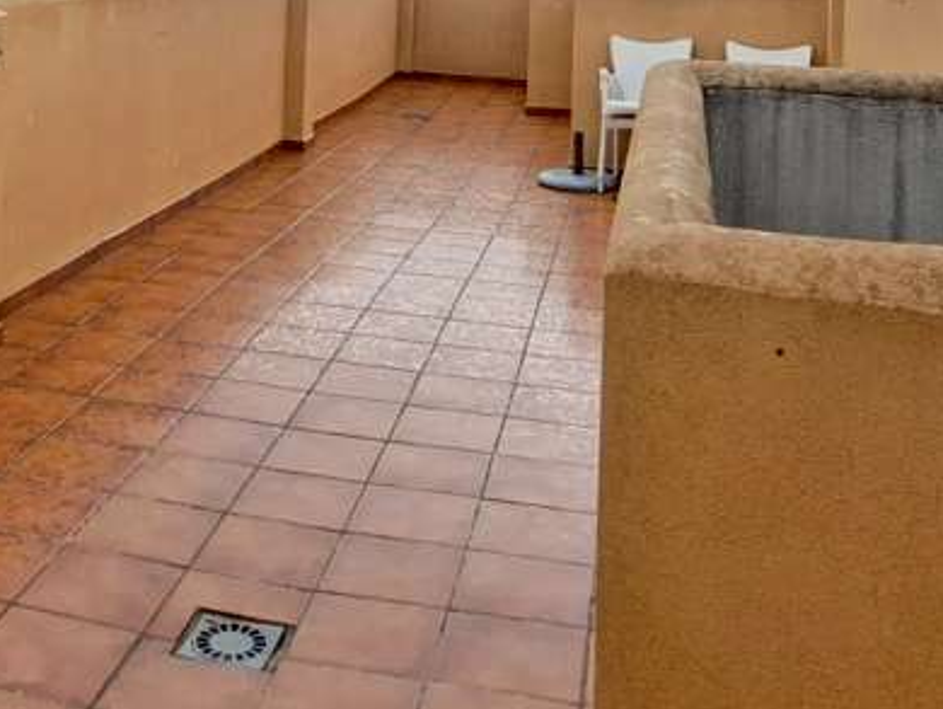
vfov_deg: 25.9
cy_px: -156
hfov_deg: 37.1
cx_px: 215
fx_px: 1363
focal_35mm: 50
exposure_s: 1/100
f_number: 2.2
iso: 40
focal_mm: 1.74
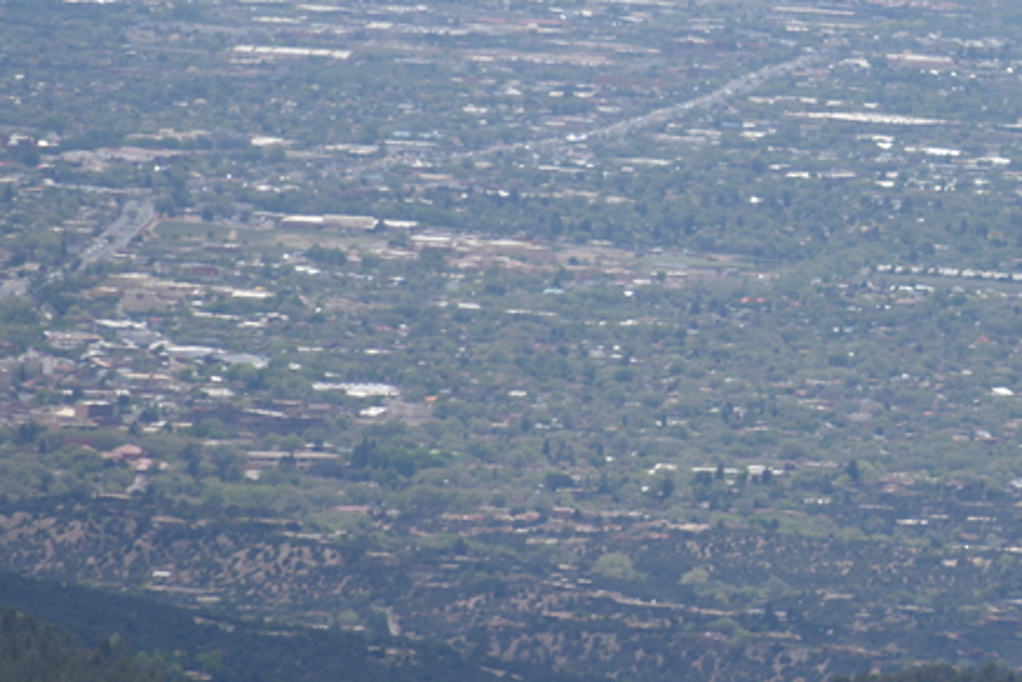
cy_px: -56
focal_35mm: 883
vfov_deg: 1.6
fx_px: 25065
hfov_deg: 2.3
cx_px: 1229
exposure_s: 1/640
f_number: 8
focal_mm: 300
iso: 100
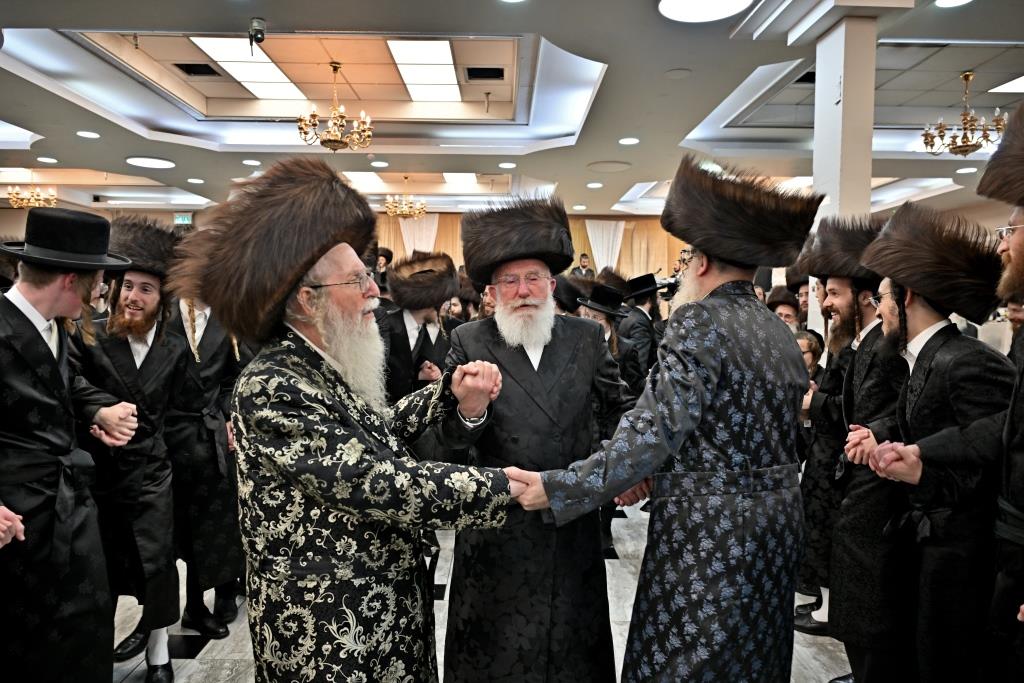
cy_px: 342
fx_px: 683
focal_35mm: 24
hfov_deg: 73.7
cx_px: 512
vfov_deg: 53.1
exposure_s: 1/160
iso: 500
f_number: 4
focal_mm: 24
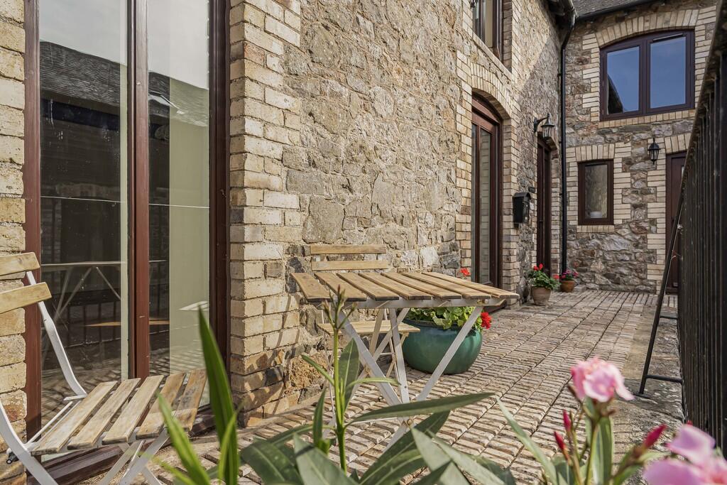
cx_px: 364
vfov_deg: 58.4
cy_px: 242
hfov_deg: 79.9
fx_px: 434
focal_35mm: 22
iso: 100
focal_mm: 21.5
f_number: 8
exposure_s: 1/60
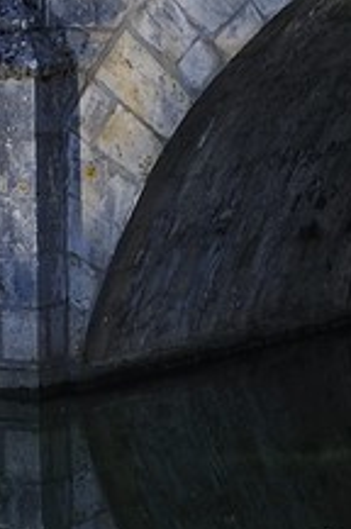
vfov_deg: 3.9
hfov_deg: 2.7
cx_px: -37
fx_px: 7570
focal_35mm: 516
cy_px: 1480
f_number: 10
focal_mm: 70
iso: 200
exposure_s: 1/160
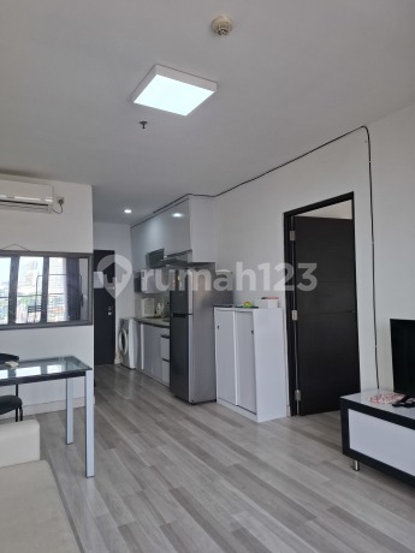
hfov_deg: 58.9
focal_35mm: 23
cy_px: 276
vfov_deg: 73.9
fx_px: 368
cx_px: 208
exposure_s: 1/100
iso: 50
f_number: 1.8
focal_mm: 5.54
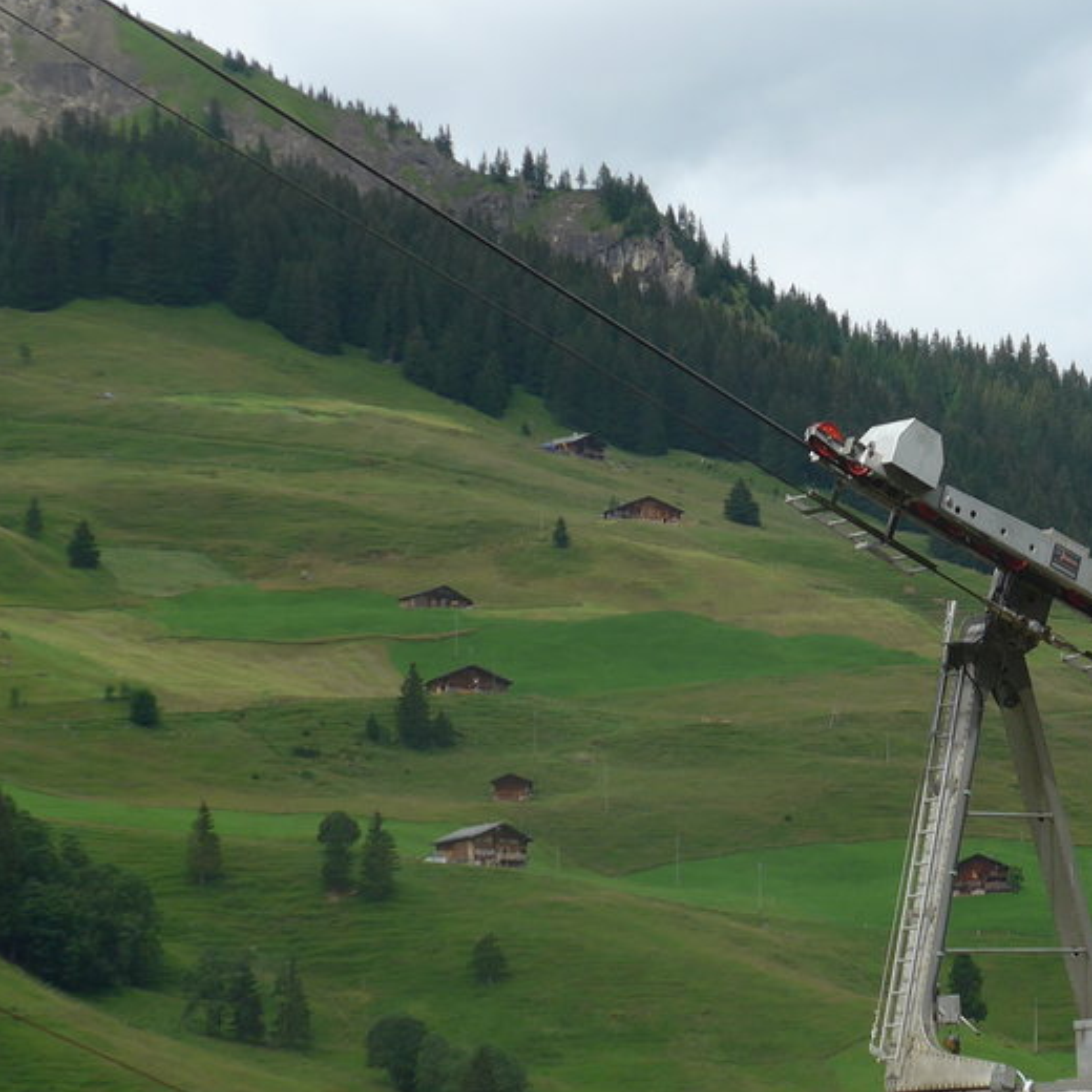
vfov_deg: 11.6
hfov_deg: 11.5
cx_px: 903
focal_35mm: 151
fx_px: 5389
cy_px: 733
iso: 80
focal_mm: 15
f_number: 4.2
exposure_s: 1/500
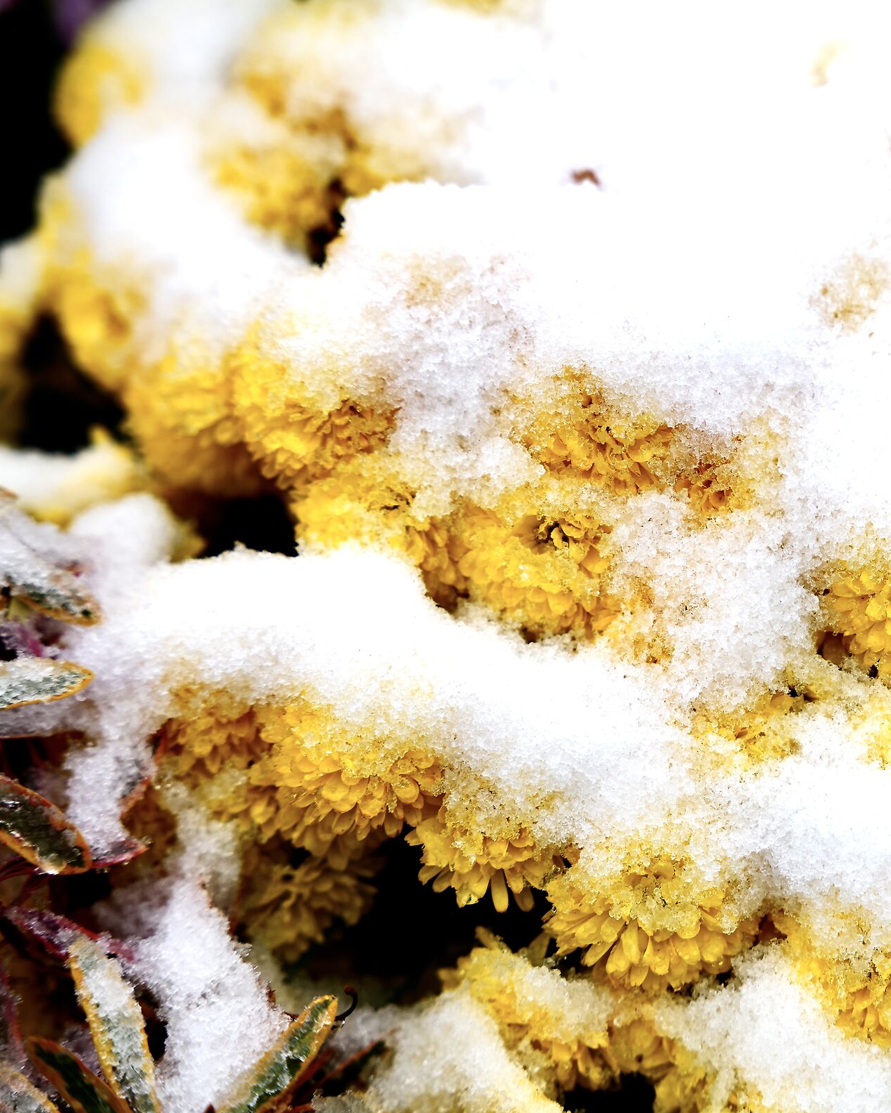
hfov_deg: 15.4
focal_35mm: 99
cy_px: 558
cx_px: 785
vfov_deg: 19.4
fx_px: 3262
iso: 100
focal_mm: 70
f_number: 3.2
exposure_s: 1/200
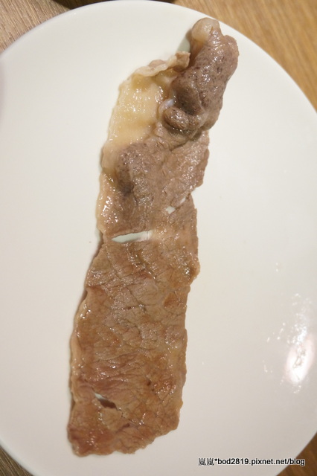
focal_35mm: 42
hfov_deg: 31.9
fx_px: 555
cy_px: 238
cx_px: 158
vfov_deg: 46.4
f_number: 4.5
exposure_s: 1/30
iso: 3200
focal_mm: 28
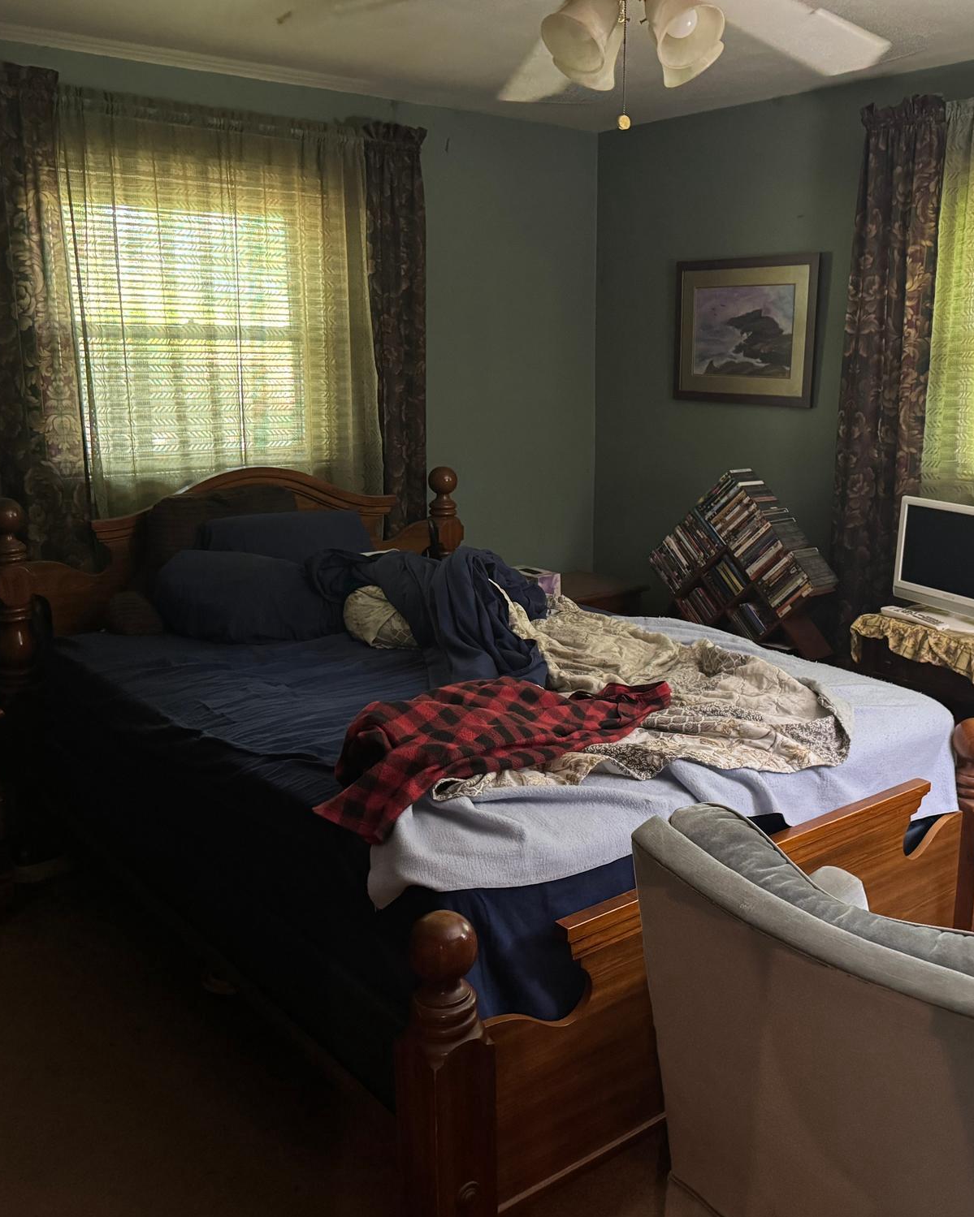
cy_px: 598
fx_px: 1153
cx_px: 526
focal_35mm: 32
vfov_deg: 55.7
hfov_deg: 45.8
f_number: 1.78
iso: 800
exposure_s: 1/30
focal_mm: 6.76
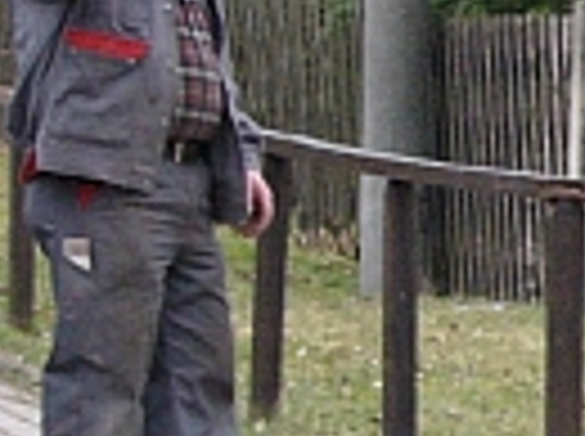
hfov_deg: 5.0
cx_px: 1390
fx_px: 6528
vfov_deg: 3.8
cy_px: 272
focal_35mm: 387
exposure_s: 1/80
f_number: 2.8
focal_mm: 11.2
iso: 150
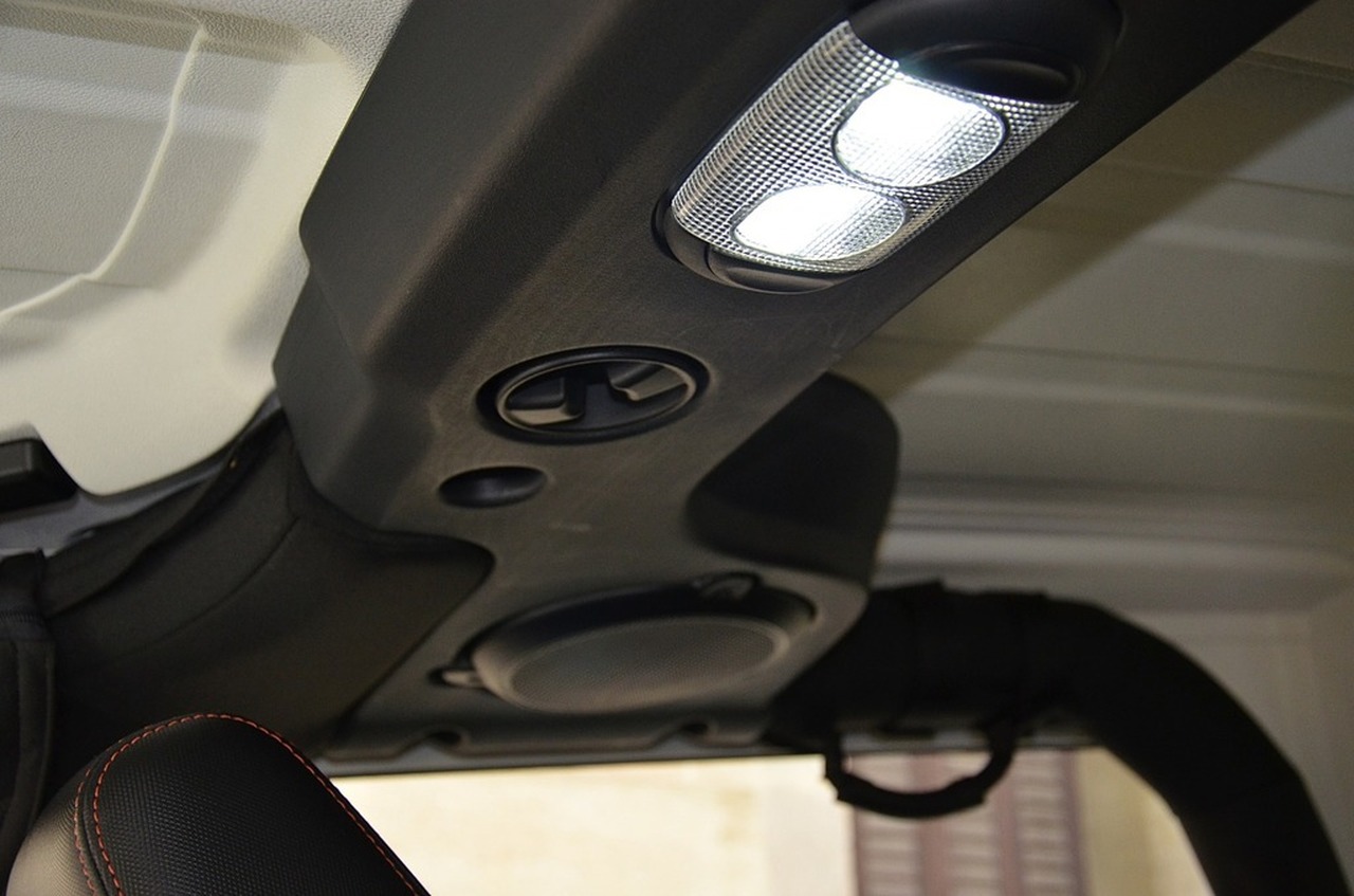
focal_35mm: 48
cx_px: 677
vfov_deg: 27.9
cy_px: 448
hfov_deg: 41.2
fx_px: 1801
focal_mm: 32
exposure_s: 1/60
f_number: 4.2
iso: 720
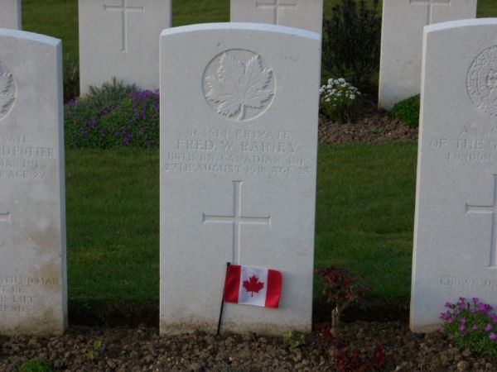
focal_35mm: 108
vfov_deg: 13.7
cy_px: 186
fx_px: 1551
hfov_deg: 18.2
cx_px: 248
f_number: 4.9
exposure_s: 1/100
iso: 80
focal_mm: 22.5
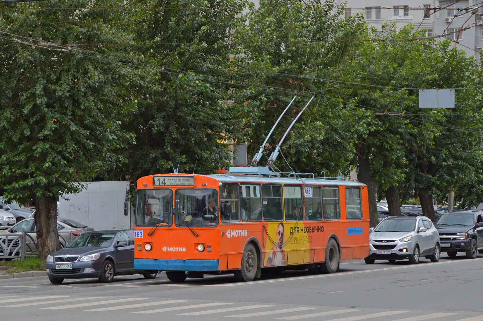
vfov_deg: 16.5
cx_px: 242
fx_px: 1106
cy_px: 160
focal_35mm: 82
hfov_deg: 24.6
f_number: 7.1
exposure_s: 1/320
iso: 280
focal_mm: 55
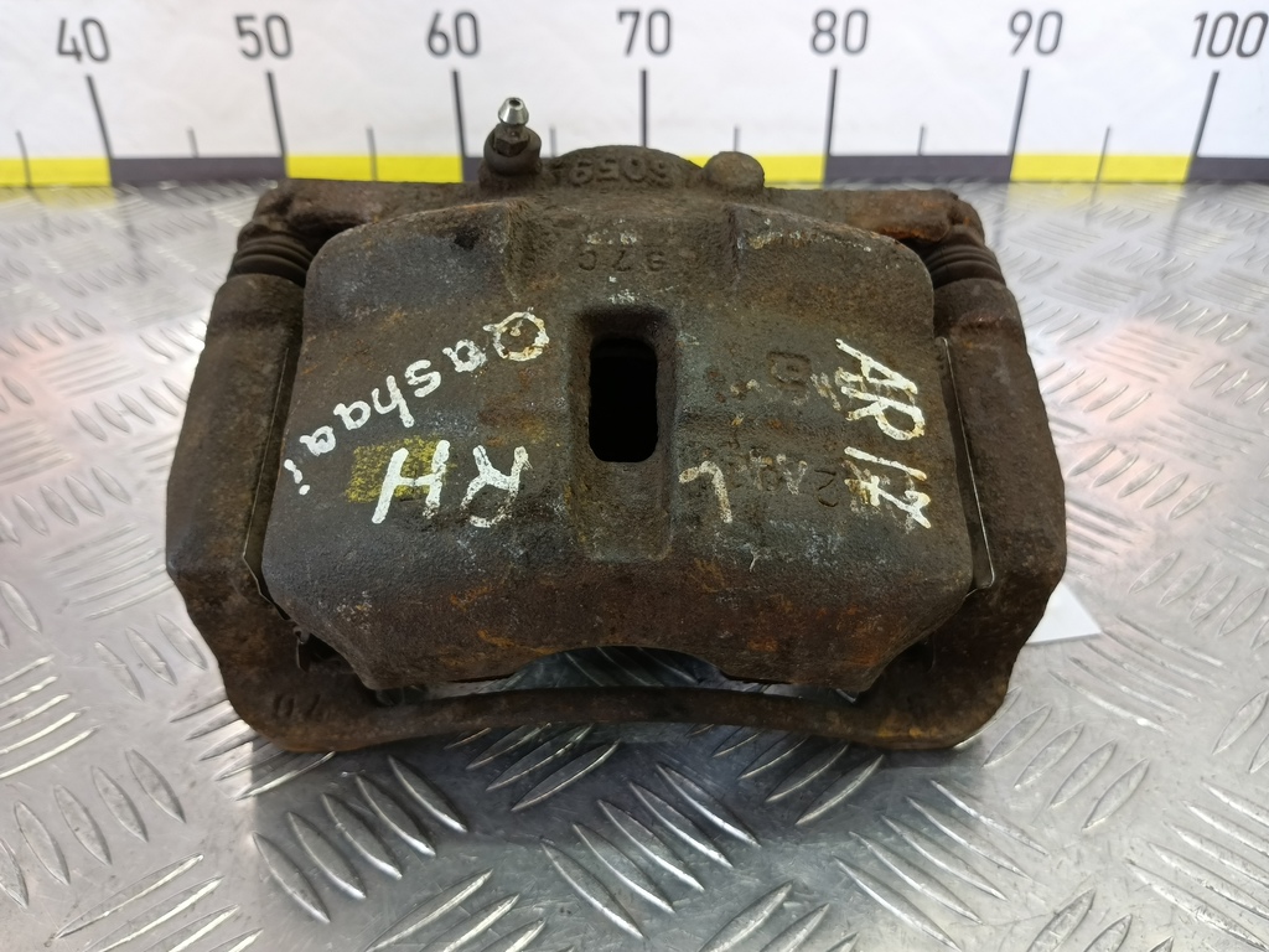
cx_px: 634
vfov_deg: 58.9
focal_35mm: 23
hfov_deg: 73.9
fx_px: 843
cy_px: 476
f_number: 1.6
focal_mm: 4.11
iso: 142
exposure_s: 1/50
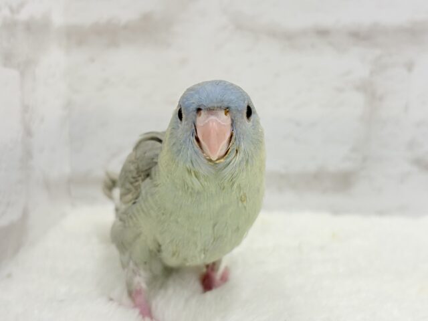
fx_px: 643
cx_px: 214
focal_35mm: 52
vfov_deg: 28.0
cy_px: 160
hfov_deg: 36.8
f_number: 1.6
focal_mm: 5.96
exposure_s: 1/100
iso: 64
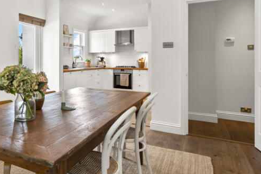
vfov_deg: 44.4
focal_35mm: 29
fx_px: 210
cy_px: 62
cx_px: 53
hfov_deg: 58.8
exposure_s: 1/1.25
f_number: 16
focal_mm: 14
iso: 200
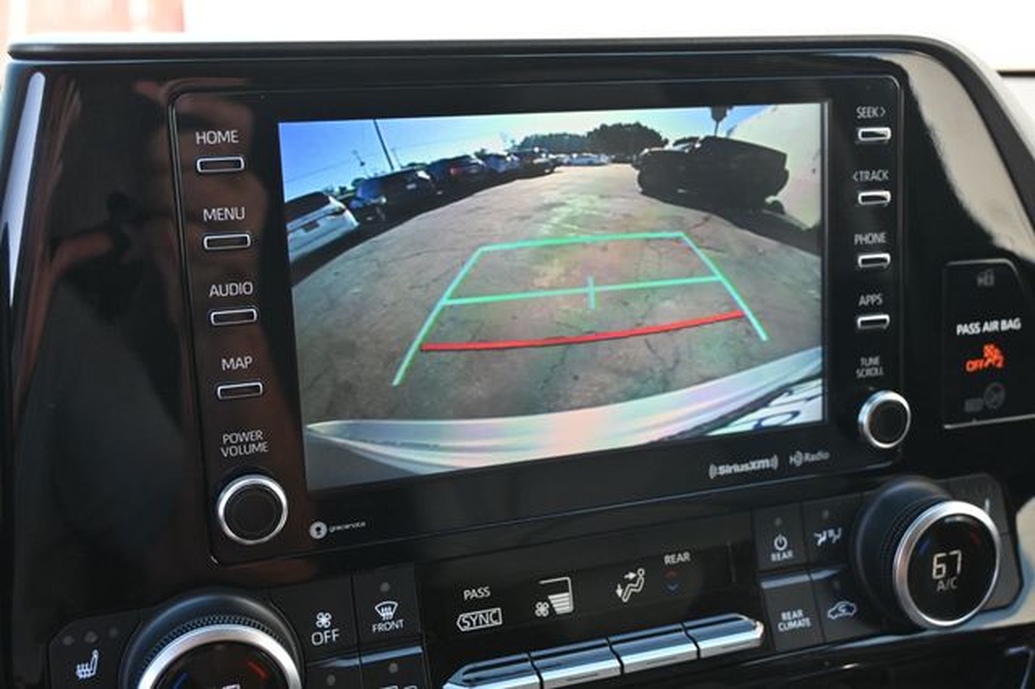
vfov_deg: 34.2
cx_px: 518
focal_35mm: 39
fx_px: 1121
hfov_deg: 49.6
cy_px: 344
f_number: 4.5
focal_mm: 26
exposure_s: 1/125
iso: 500
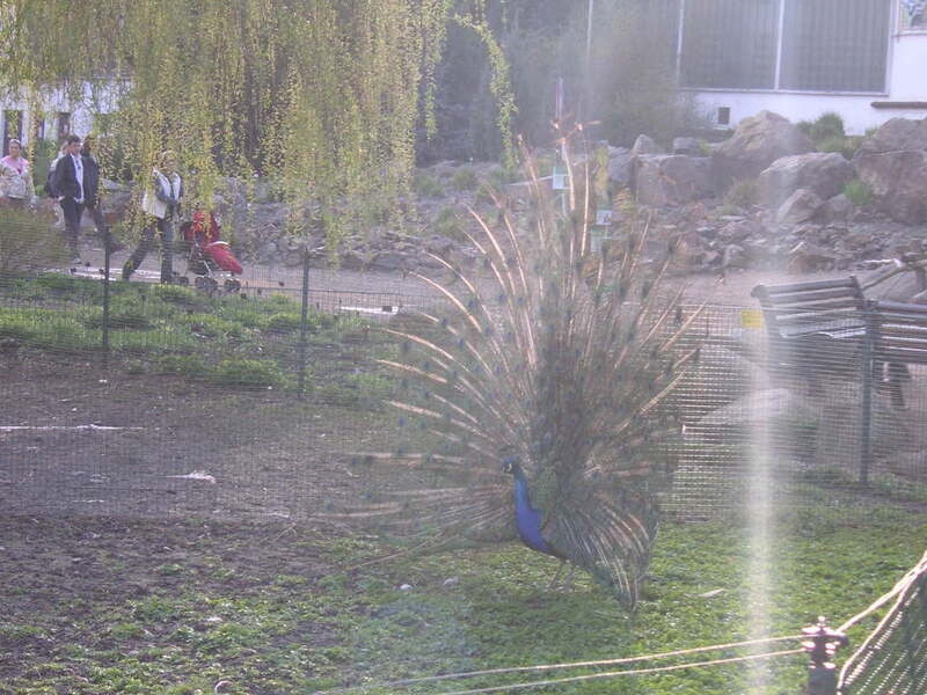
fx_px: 2651
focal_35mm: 99
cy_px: 348
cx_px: 464
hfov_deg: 19.8
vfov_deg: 14.9
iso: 80
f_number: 5
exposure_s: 1/90
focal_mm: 16.4
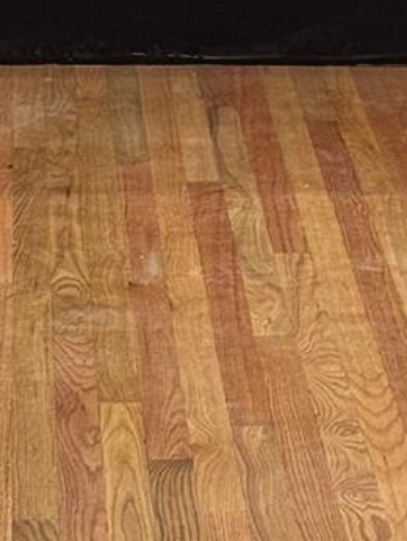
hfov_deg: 7.0
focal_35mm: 213
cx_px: 426
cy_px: -424
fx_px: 3335
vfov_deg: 8.9
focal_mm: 6.76
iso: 80
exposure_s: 1/60
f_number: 1.78
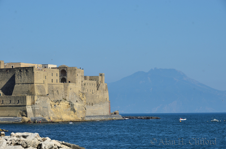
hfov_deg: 14.4
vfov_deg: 9.6
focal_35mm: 142
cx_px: 113
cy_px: 74
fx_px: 892
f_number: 13
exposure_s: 1/250
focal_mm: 95
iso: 100
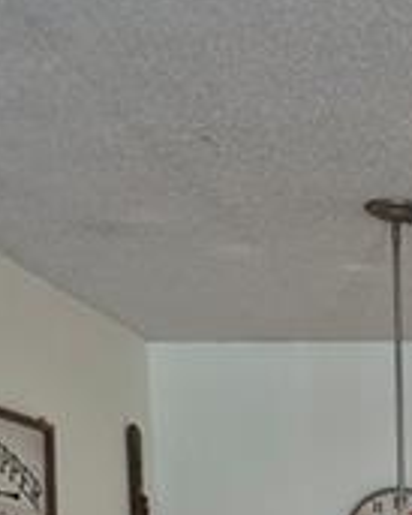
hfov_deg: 14.3
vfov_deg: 16.3
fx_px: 1538
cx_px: 601
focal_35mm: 101
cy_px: 894
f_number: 1.8
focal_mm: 5.4
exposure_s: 1/120
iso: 250
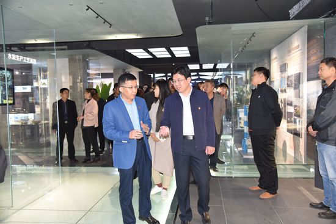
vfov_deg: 42.3
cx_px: 168
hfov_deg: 60.3
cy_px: 112
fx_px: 289
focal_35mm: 31
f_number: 4
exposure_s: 1/60
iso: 1400
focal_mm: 31
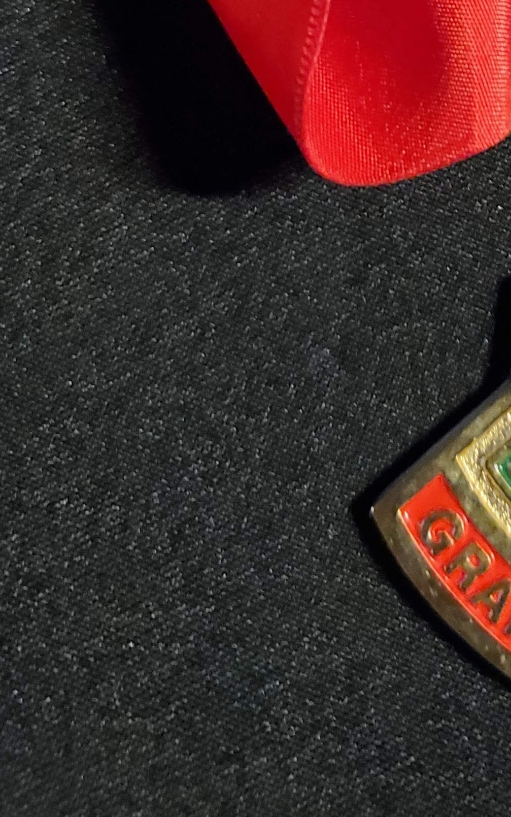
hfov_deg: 18.4
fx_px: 1493
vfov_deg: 27.5
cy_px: -123
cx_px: 608
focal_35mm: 67
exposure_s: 1/19
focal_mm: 4.3
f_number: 1.5
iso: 640
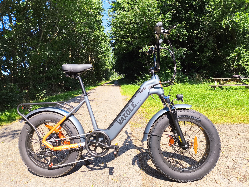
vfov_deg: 54.9
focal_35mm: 25
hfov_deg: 69.4
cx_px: 124
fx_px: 180
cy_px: 94
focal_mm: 4.71
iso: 50
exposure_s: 1/527
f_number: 1.7
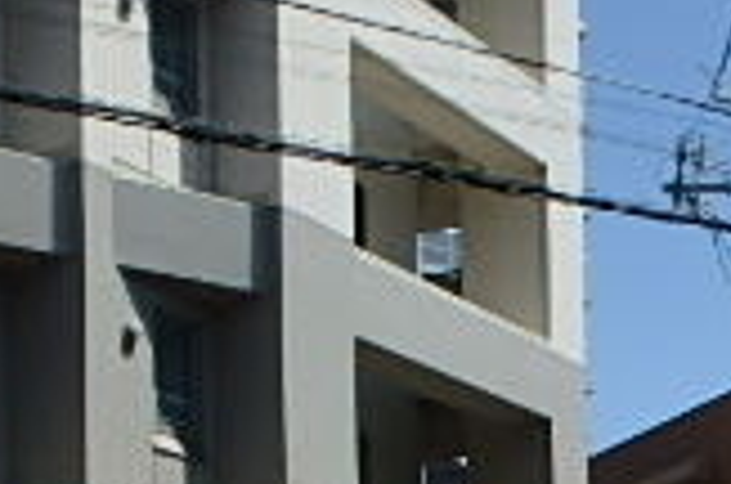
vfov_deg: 13.7
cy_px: 946
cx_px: 883
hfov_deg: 21.9
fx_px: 1743
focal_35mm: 86
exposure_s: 1/500
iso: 125
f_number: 6
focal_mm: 3.7
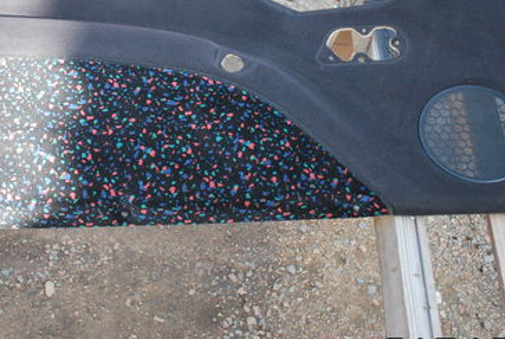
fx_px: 815
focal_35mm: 58
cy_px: 63
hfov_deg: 34.2
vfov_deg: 23.1
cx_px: 173
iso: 720
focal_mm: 22
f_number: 4
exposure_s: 1/500
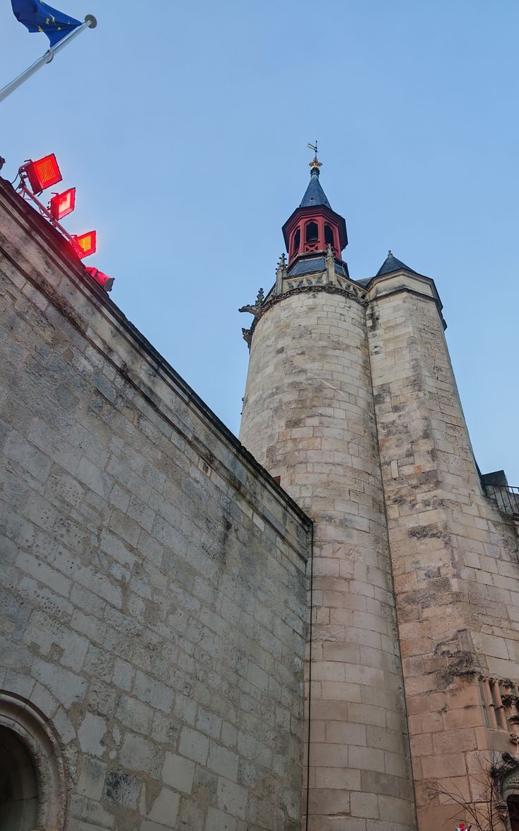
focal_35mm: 26
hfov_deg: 47.3
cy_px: 411
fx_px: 588
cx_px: 317
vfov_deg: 70.4
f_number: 2
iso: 100
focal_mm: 6.83
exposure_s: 1/400
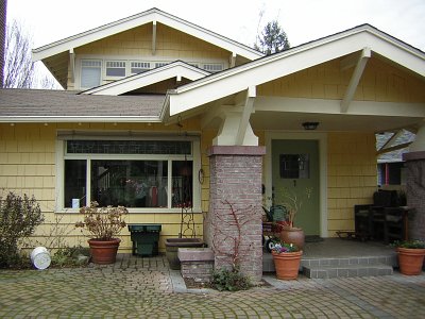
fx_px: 442
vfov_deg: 39.7
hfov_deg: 51.4
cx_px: 212
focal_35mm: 36
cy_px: 160
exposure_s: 1/108
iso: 50
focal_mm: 4.7
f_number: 2.6
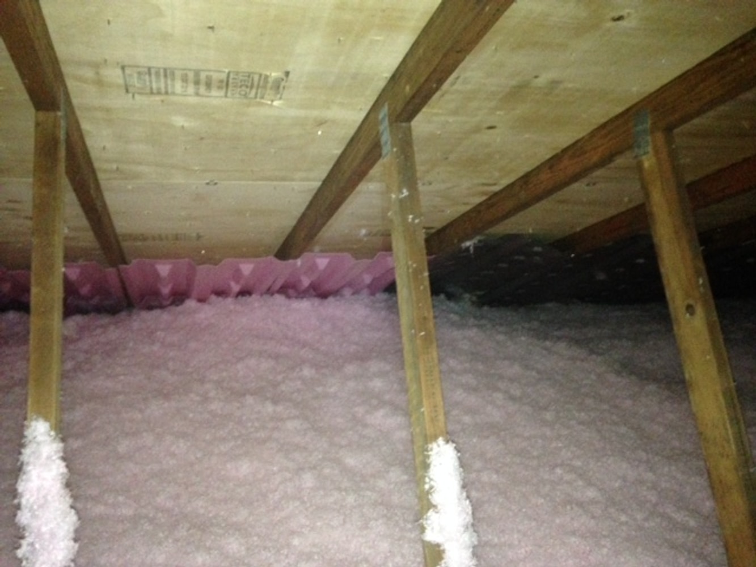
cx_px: 378
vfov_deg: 43.0
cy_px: 284
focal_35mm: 33
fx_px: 721
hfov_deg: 55.3
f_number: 2.4
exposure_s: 1/16
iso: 500
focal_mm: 4.12
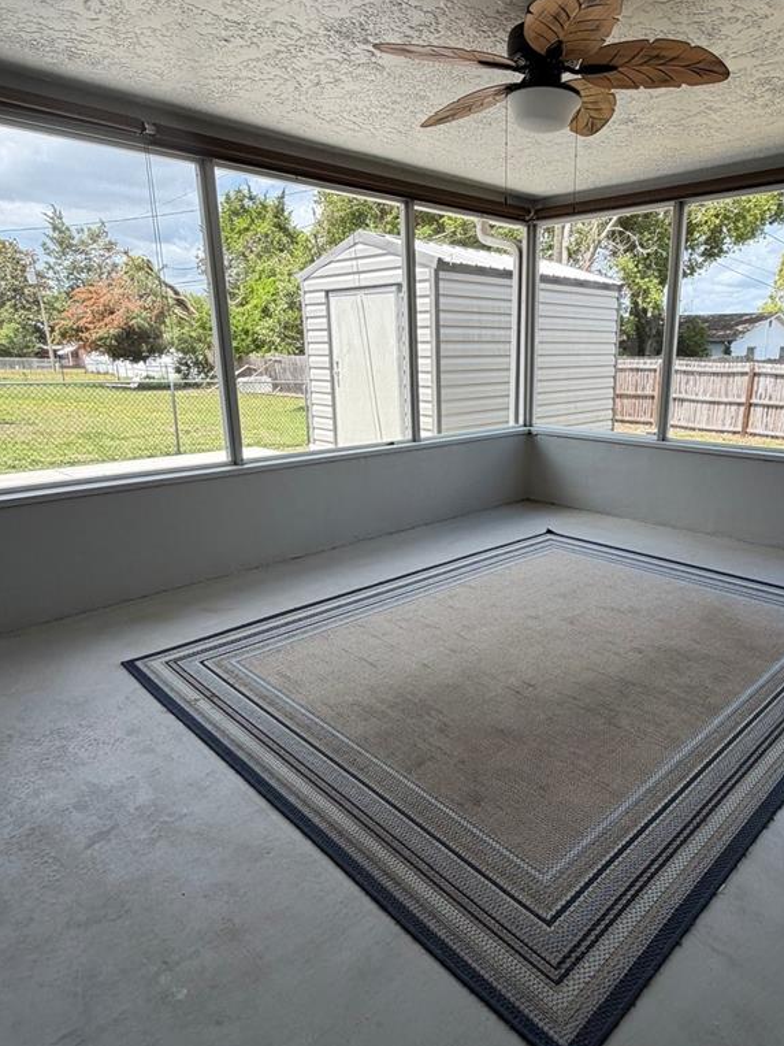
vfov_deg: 76.4
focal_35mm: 22
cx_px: 483
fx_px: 664
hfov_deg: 60.4
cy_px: 530
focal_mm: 2.22
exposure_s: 1/315
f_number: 2.2
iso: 50
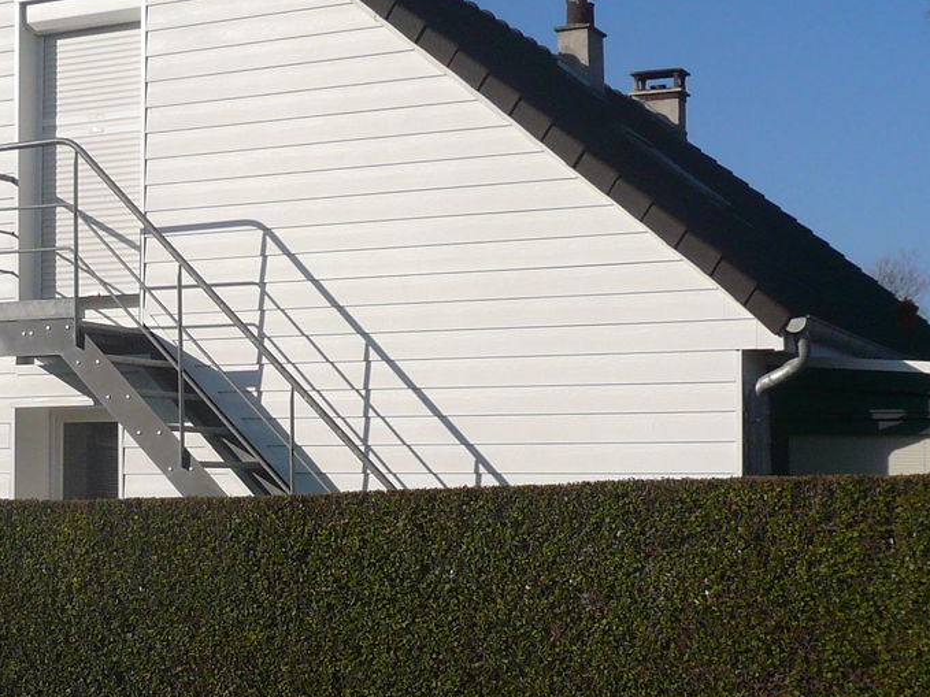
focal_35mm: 66
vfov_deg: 22.2
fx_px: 1773
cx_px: 174
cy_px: 437
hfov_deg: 28.7
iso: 100
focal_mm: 4.6
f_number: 8
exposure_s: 1/400
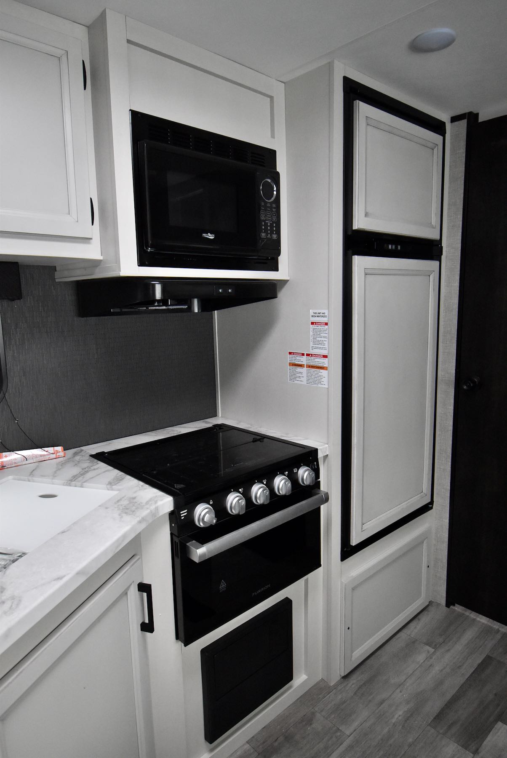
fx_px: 474
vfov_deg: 77.3
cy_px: 379
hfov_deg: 56.3
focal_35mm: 22
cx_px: 254
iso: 2800
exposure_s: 1/60
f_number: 5
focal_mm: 15
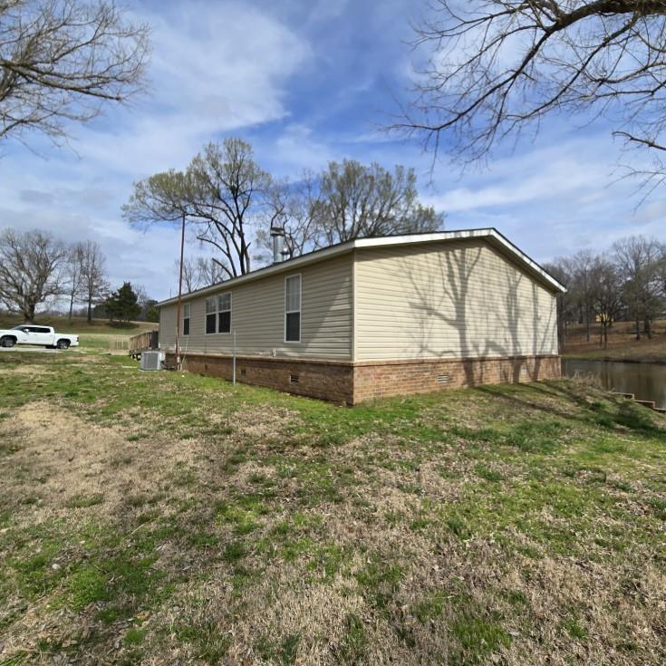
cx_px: 384
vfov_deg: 87.4
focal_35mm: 16
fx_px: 348
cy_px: 320
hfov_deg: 86.8
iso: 50
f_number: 2.2
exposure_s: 1/3211
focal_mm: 2.2
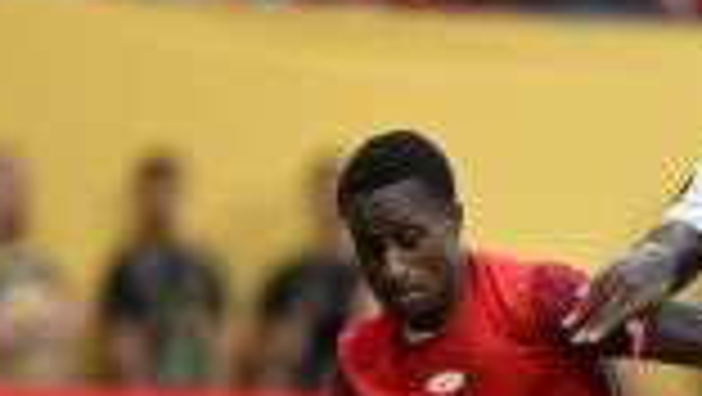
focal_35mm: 1344
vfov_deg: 0.9
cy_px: 470
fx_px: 25035
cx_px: 482
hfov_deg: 1.6
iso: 3200
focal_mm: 500
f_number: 4
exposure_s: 1/1250
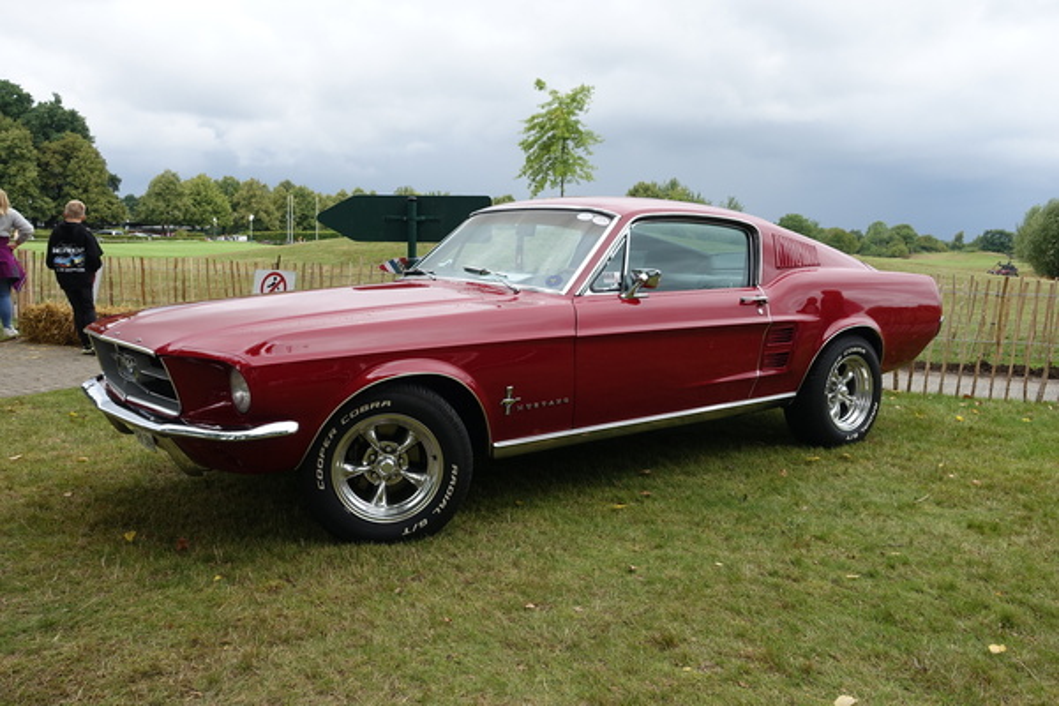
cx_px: 530
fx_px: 1000
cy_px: 353
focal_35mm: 34
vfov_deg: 38.9
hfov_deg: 55.8
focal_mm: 12.35
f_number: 5.6
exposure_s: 1/250
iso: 125
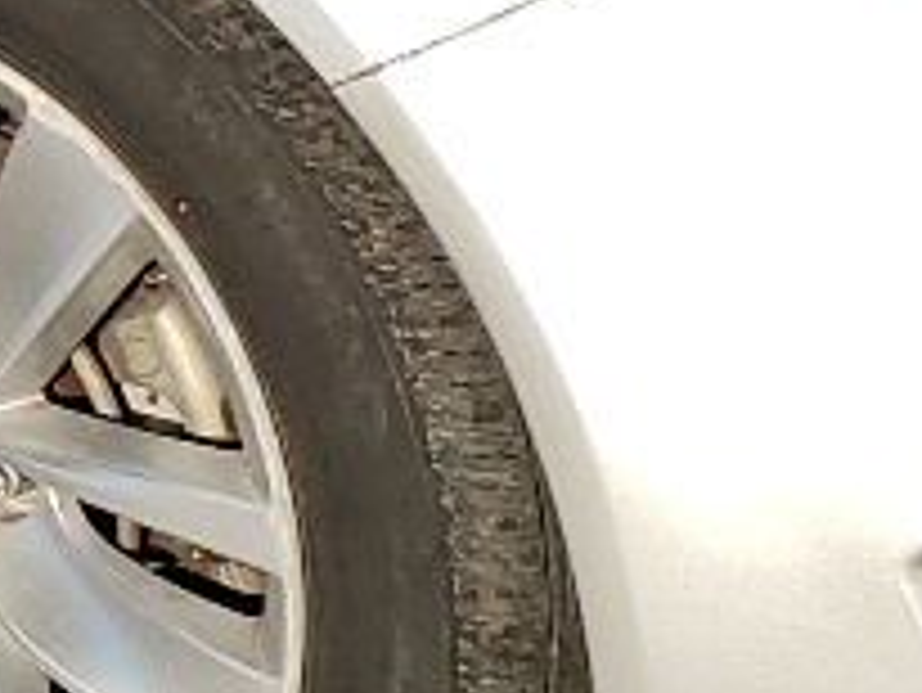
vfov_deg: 7.2
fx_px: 5410
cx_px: -360
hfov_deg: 9.5
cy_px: -238
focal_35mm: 203
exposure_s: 1/3333
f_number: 1.5
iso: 50
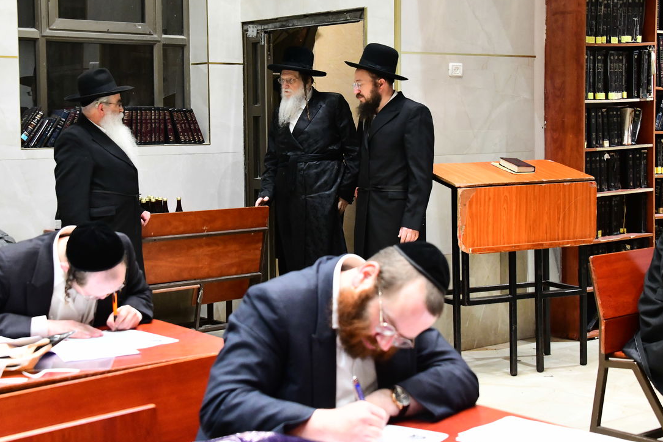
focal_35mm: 62
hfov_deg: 32.4
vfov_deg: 21.9
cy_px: 159
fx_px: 1142
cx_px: 297
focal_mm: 48
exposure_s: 1/160
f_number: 5.6
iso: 5000
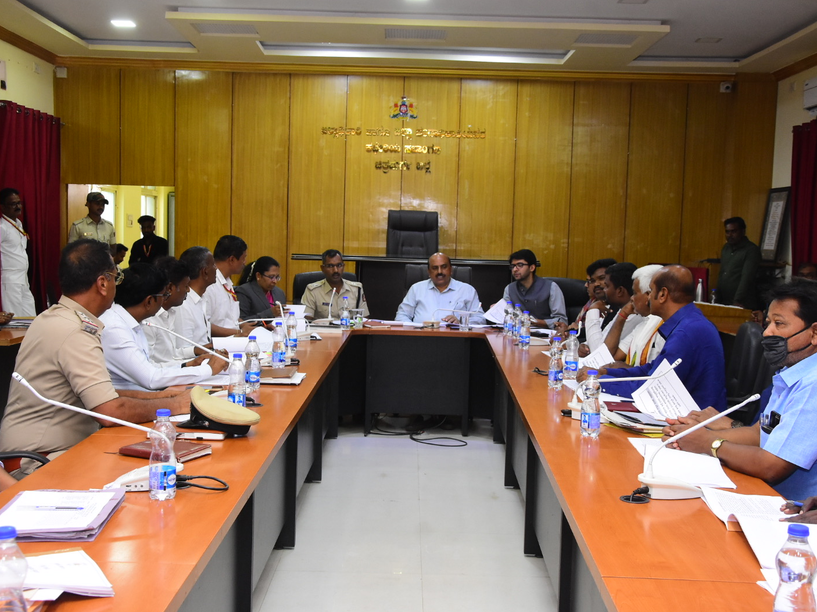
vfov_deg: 34.7
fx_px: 981
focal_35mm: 42
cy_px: 301
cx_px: 422
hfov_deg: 45.2
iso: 1600
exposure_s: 1/80
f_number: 5.6
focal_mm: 25
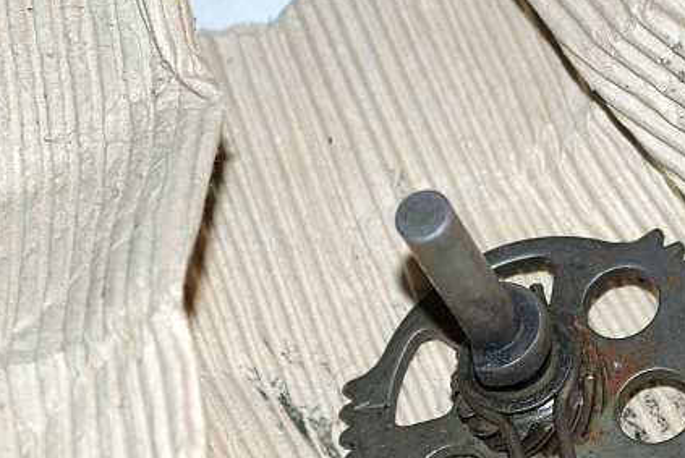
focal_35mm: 142
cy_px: 348
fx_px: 2705
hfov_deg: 14.4
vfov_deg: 9.7
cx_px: 512
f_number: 5.6
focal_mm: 50
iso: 200
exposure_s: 1/60
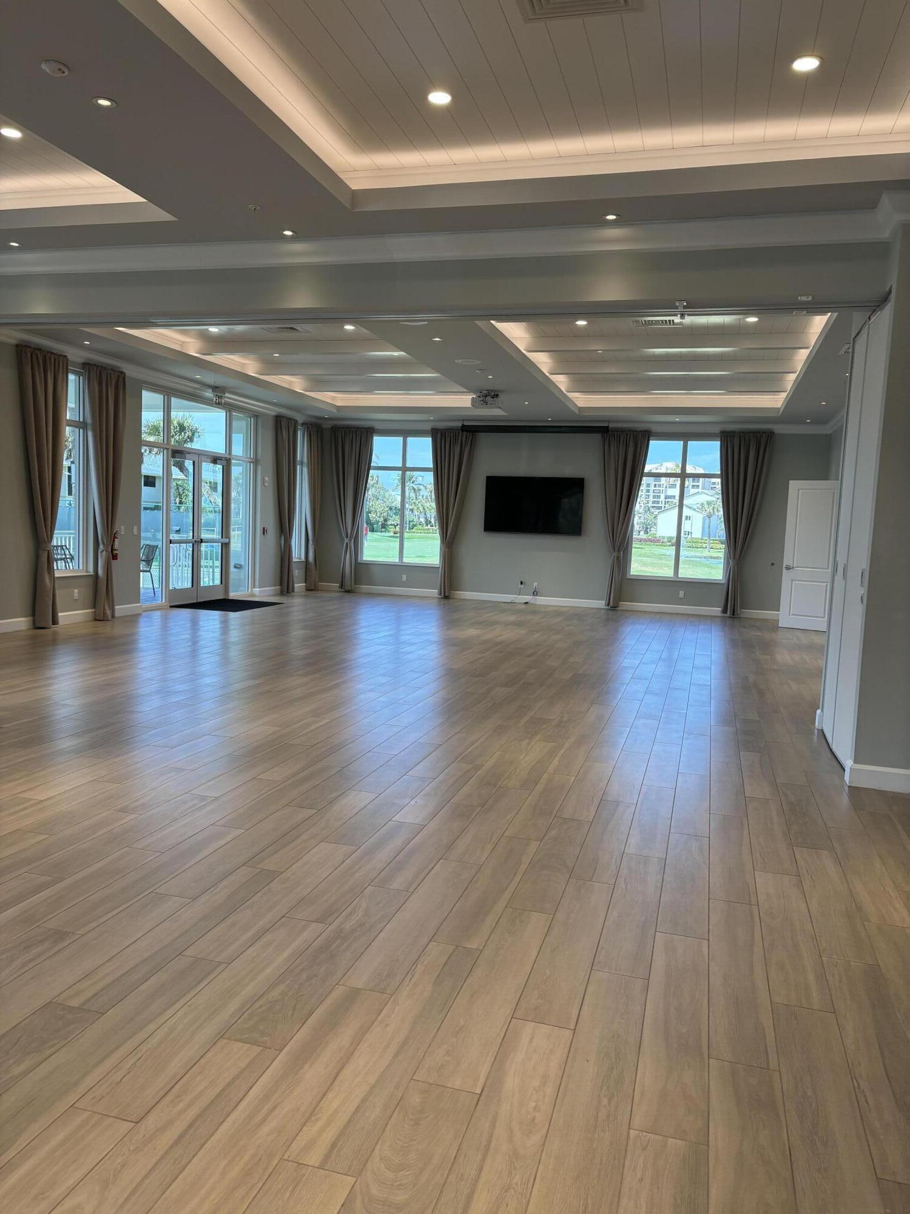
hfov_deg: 53.1
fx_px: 911
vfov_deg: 67.3
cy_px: 607
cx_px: 455
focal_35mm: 26
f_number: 1.6
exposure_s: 1/169
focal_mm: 5.96
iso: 64
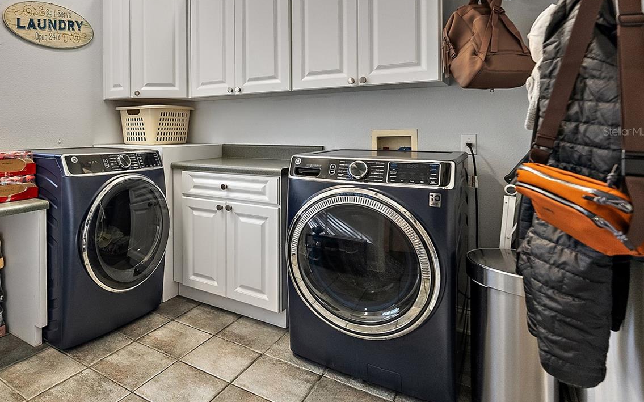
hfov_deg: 72.5
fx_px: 416
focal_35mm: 24
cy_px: 131
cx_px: 200
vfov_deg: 50.6
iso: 1600
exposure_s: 1/50
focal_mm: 16.5
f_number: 5
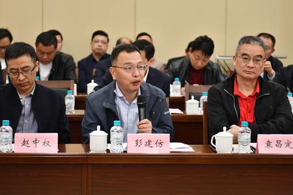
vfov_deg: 13.0
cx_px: 146
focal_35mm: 105
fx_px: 855
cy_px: 98
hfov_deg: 19.5
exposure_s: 1/100
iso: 800
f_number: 2.8
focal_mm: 70
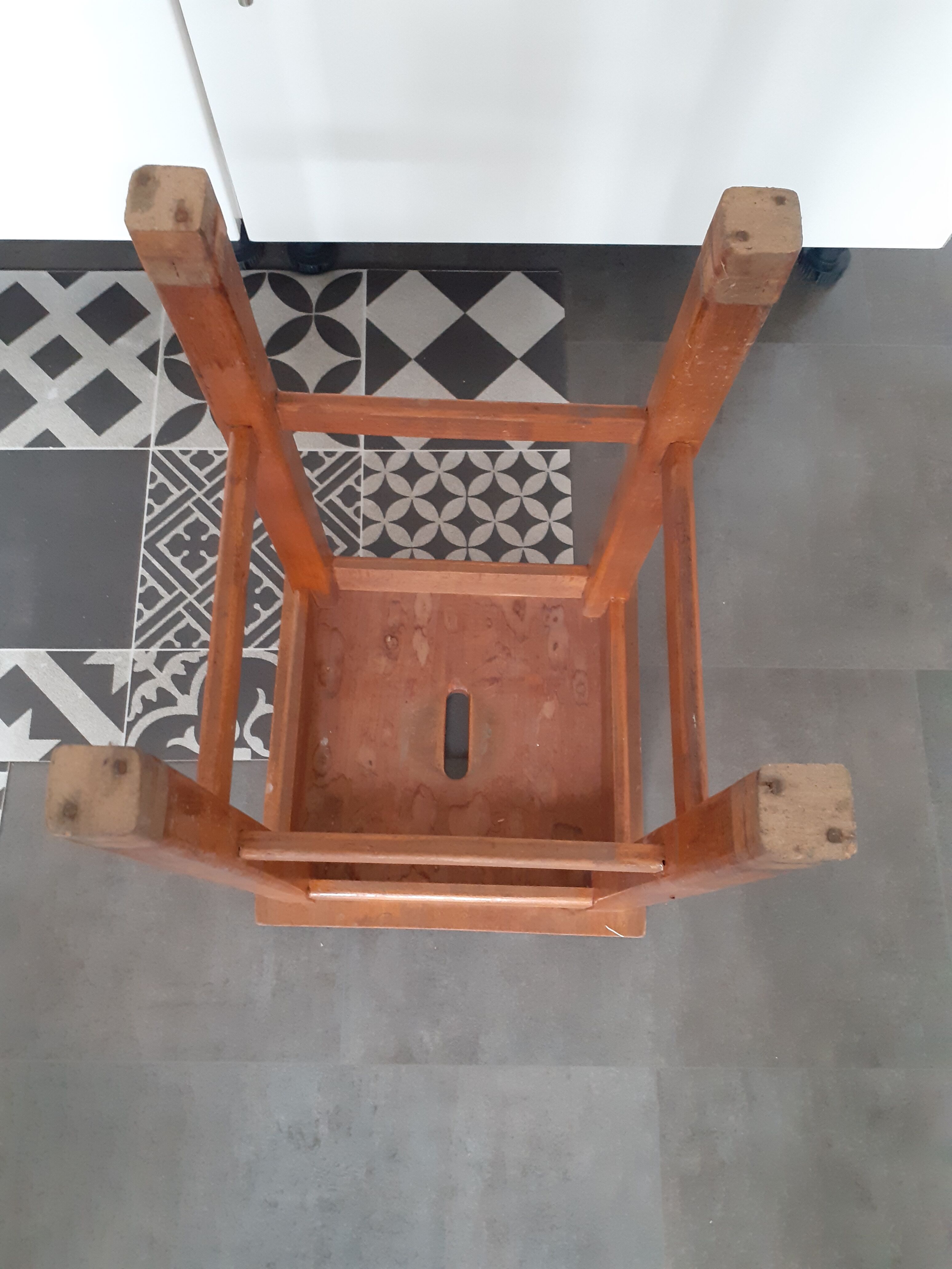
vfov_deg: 65.3
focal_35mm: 27
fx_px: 990
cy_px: 634
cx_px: 476
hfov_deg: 51.4
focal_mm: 3.6
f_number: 1.9
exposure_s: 1/25
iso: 320
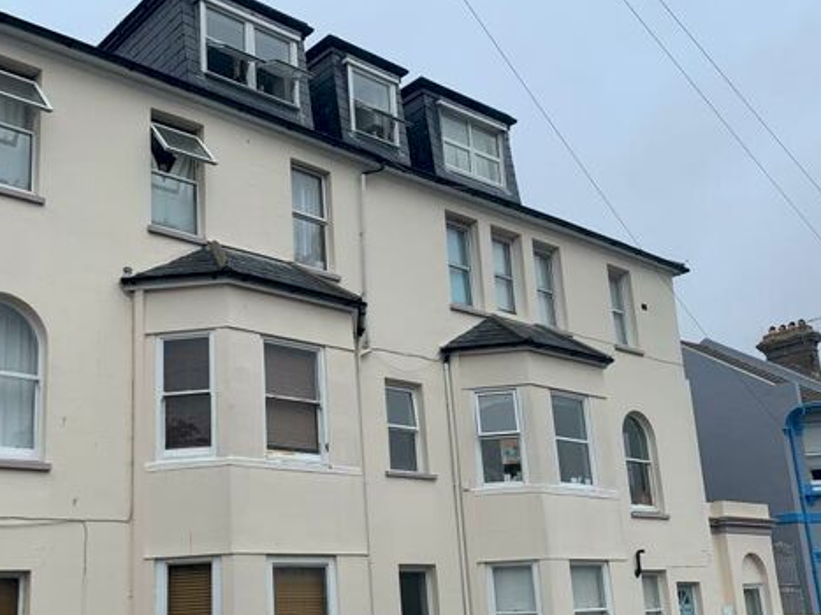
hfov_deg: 47.3
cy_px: 398
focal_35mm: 39
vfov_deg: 36.5
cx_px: 288
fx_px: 925
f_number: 1.8
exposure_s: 1/2755
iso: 25
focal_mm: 4.25
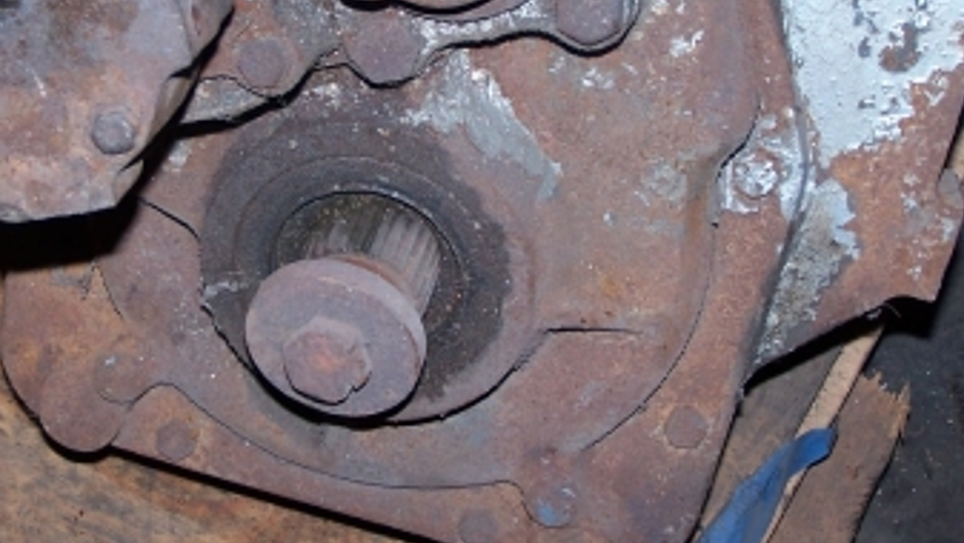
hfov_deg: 20.7
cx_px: 386
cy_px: 93
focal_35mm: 103
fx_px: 2634
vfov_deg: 11.7
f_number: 3.2
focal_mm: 9.8
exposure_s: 1/60
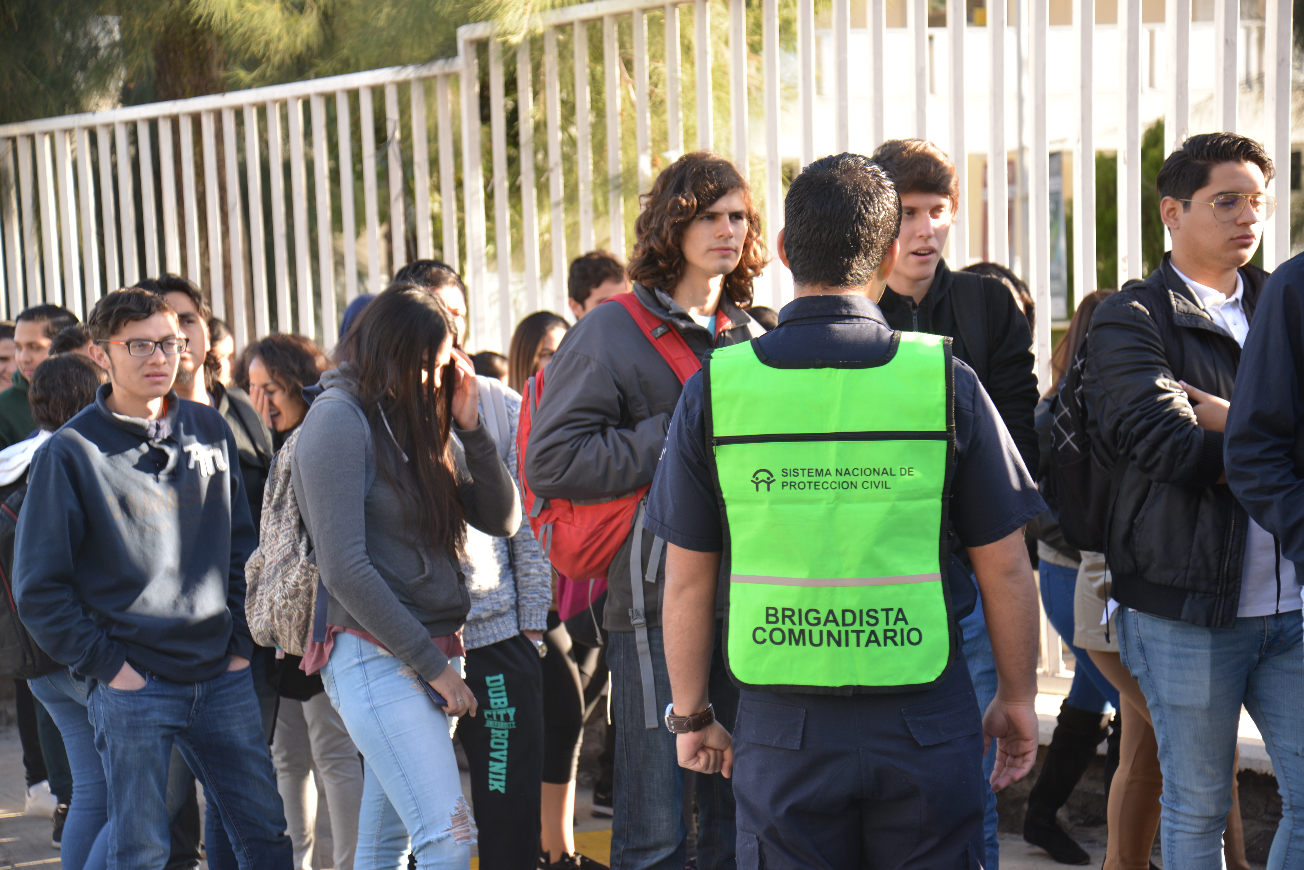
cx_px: 652
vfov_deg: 20.0
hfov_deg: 29.6
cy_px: 435
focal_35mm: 68
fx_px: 2464
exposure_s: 1/125
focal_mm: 68
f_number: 5.6
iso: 220
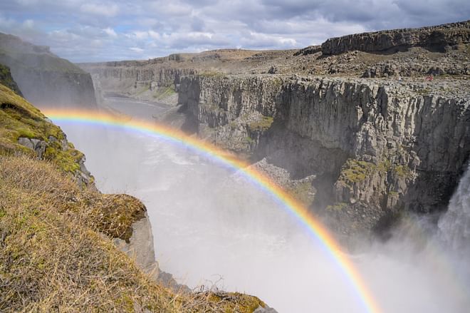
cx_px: 235
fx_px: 378
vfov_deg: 44.9
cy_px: 156
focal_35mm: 29
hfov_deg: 63.7
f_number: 4
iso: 100
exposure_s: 1/2000
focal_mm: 29
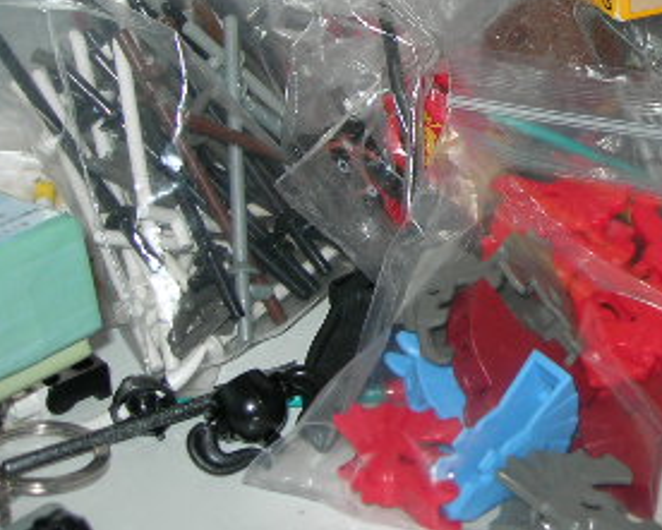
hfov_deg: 21.0
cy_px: 70
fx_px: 1686
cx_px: 746
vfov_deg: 17.6
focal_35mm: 86
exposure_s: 1/60.1
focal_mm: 7.8
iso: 64
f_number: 2.8
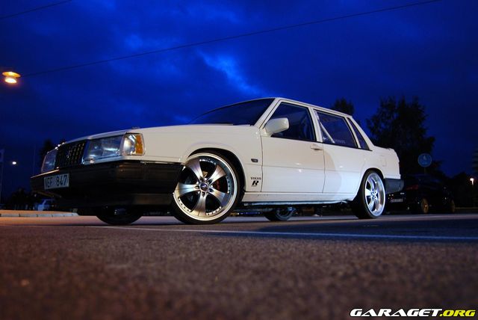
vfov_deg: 40.0
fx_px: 439
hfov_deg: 57.2
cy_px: 160
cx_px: 239
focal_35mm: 33
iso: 400
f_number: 3.8
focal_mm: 22
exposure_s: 1/3
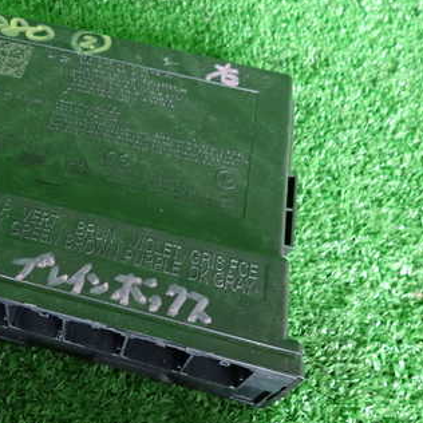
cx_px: 62
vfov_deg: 40.0
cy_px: 198
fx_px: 581
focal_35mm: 42
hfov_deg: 38.0
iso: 320
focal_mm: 4.5
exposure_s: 1/30
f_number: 2
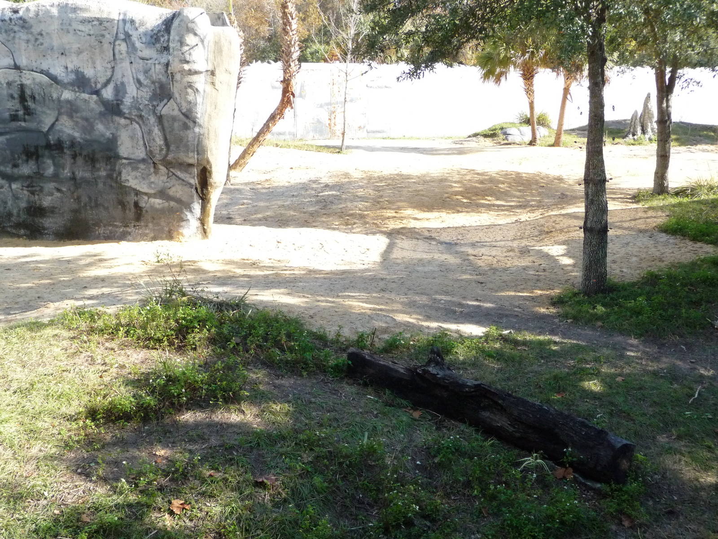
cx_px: 359
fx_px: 933
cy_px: 270
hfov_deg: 42.1
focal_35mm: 45
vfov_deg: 32.2
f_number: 4.1
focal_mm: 7.6
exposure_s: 1/500
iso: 400
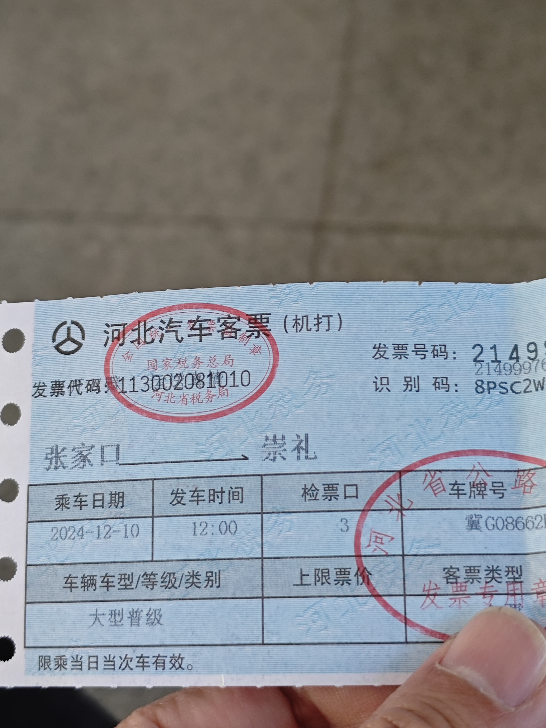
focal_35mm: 57
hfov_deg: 25.7
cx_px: 293
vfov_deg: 33.8
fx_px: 1199
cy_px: 329
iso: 500
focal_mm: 5.84
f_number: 1.6
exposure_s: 1/100
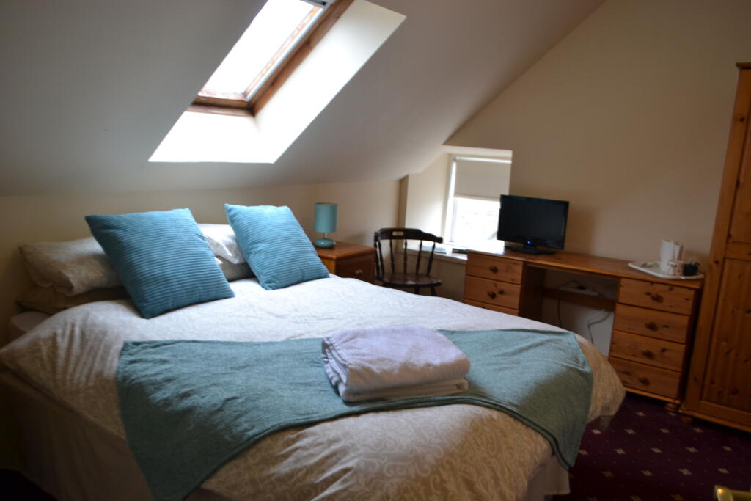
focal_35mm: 27
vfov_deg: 47.9
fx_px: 563
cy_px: 250
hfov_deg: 67.4
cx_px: 376
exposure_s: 1/40
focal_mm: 18
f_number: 3.5
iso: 400
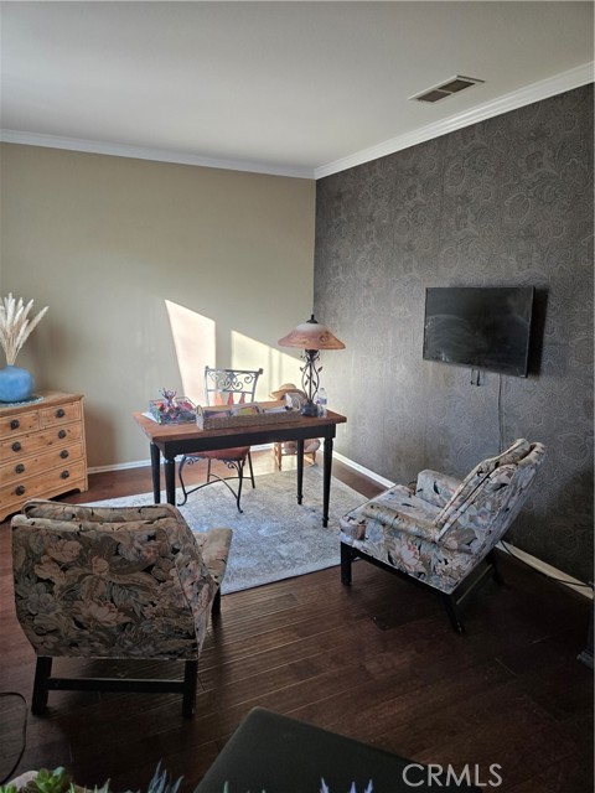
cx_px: 298
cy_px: 396
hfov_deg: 58.9
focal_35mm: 23
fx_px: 527
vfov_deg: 73.9
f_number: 1.8
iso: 125
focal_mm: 5.4
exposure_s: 1/120
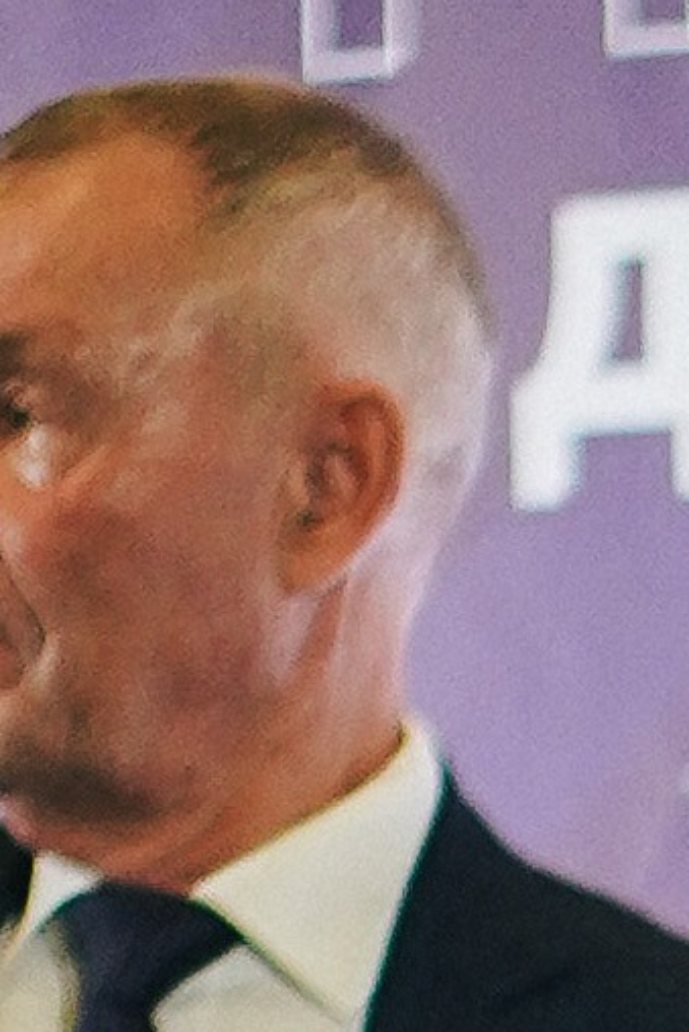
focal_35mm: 567
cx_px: 2585
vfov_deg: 3.6
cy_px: 2818
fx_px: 16265
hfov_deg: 2.4
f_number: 1.8
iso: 800
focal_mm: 50
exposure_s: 1/500
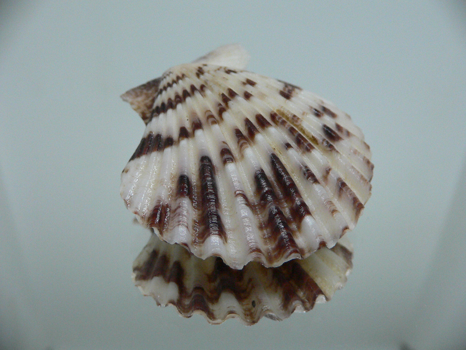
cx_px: 233
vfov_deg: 40.7
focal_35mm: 35
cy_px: 175
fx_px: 471
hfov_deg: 52.6
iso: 200
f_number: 2.8
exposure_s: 1/60
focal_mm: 4.6
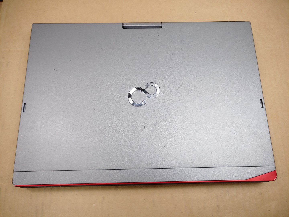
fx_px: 217
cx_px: 144
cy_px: 108
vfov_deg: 53.1
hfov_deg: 67.3
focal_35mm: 26
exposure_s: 1/149
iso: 50
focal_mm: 4.36
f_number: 1.8
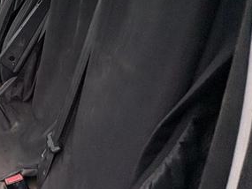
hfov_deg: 27.2
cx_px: -139
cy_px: -5
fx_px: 320
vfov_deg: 30.3
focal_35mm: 44
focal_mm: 2.22
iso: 160
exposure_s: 1/99
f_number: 2.2
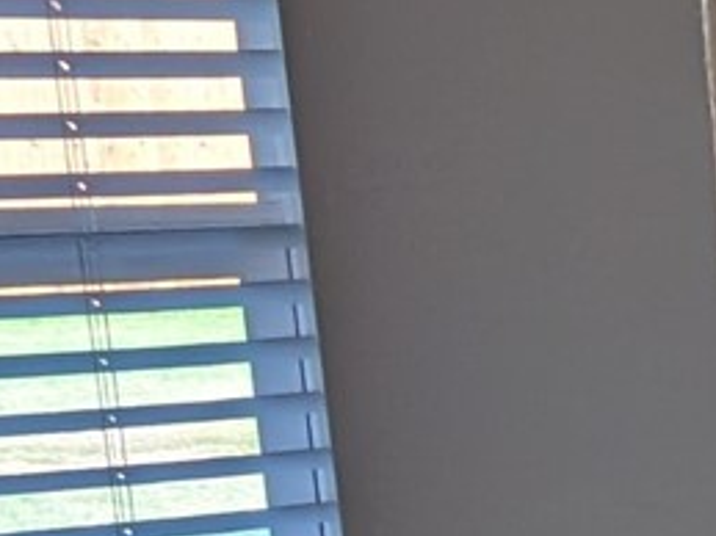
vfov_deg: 16.6
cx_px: 2046
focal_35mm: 89
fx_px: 1840
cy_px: 304
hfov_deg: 12.2
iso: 67
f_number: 1.7
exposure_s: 1/132
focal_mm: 2.02
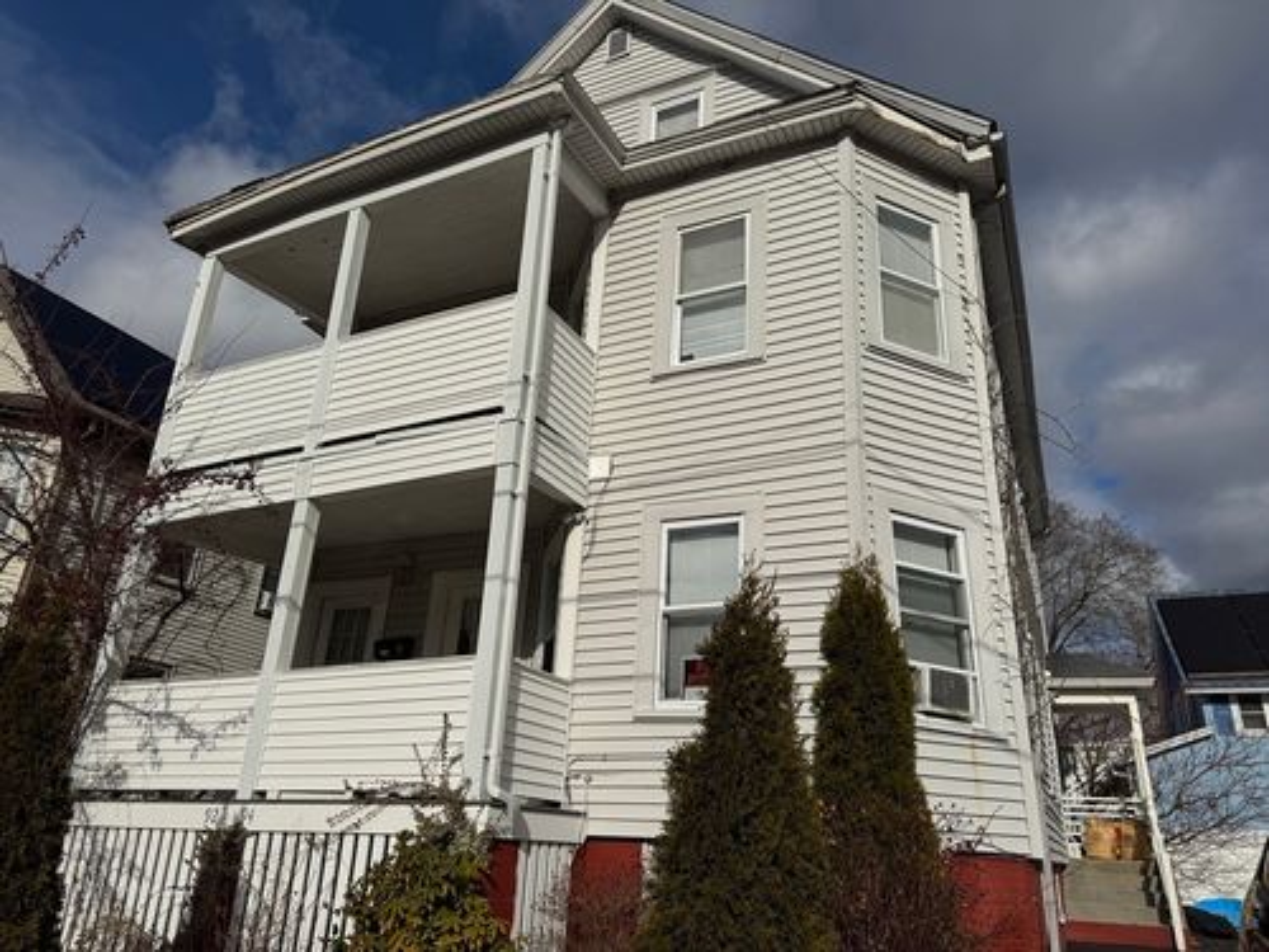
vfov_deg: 56.8
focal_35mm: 24
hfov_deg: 71.6
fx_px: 880
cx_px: 634
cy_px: 476
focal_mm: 6.76
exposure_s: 1/12346
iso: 50
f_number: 1.78
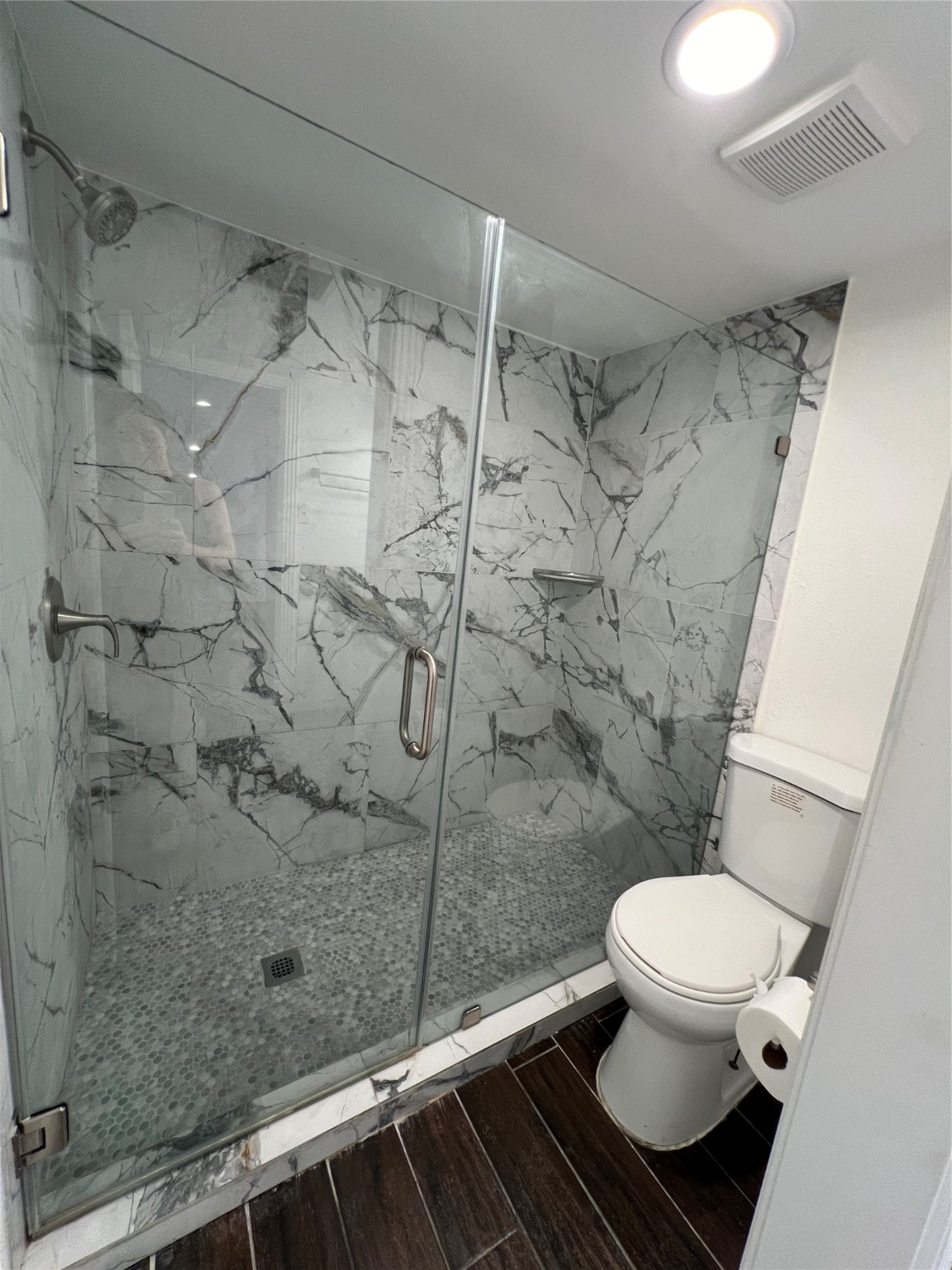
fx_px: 477
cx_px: 476
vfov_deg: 106.2
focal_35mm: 13
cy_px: 635
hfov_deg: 89.9
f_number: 1.8
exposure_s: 1/60
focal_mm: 1.57
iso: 125
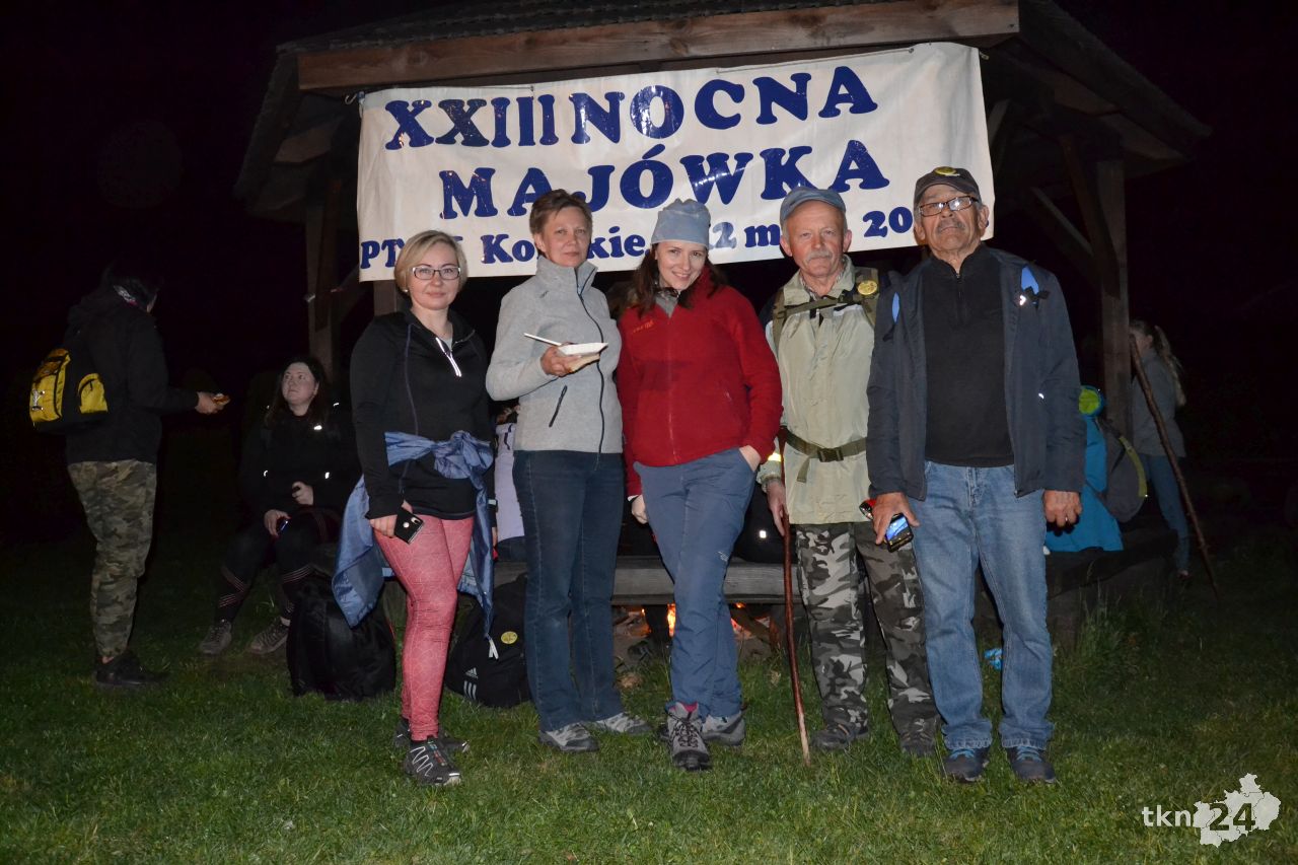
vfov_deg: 40.0
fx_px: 1190
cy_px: 432
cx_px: 649
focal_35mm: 33
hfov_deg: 57.2
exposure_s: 1/60
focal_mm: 22
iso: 3200
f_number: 3.8
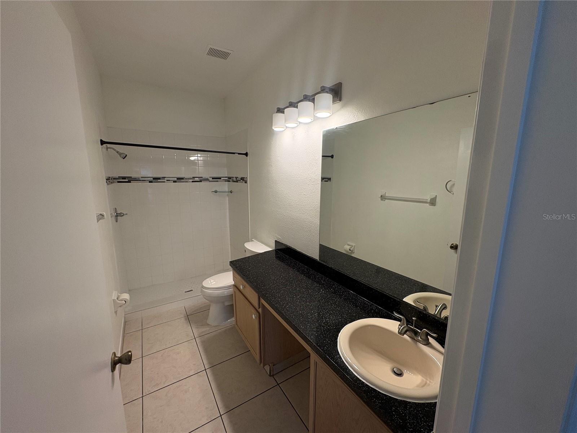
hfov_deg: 102.1
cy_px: 216
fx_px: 233
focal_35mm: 14
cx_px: 288
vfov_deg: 85.7
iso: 125
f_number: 2.2
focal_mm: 2.22
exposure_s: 1/120
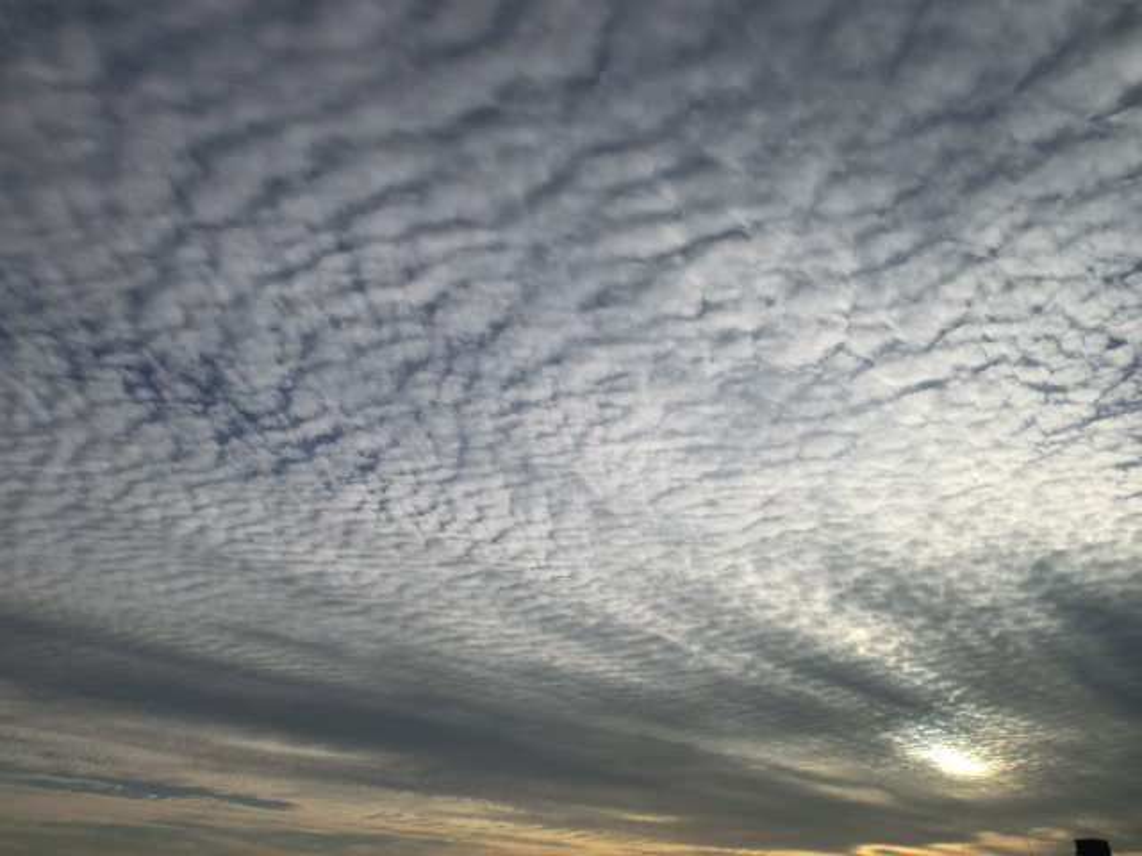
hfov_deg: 71.6
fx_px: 792
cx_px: 571
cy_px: 428
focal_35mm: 24
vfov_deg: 56.8
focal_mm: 4.24
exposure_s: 1/400
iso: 80
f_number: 7.9
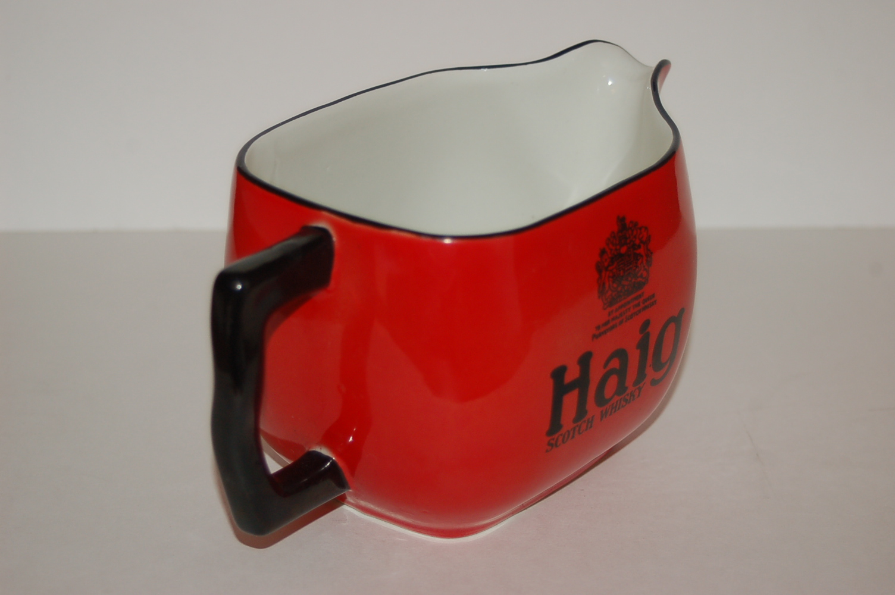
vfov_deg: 14.7
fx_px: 2310
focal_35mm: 93
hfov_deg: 21.9
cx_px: 448
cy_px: 298
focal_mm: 62
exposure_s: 1/60
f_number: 5.3
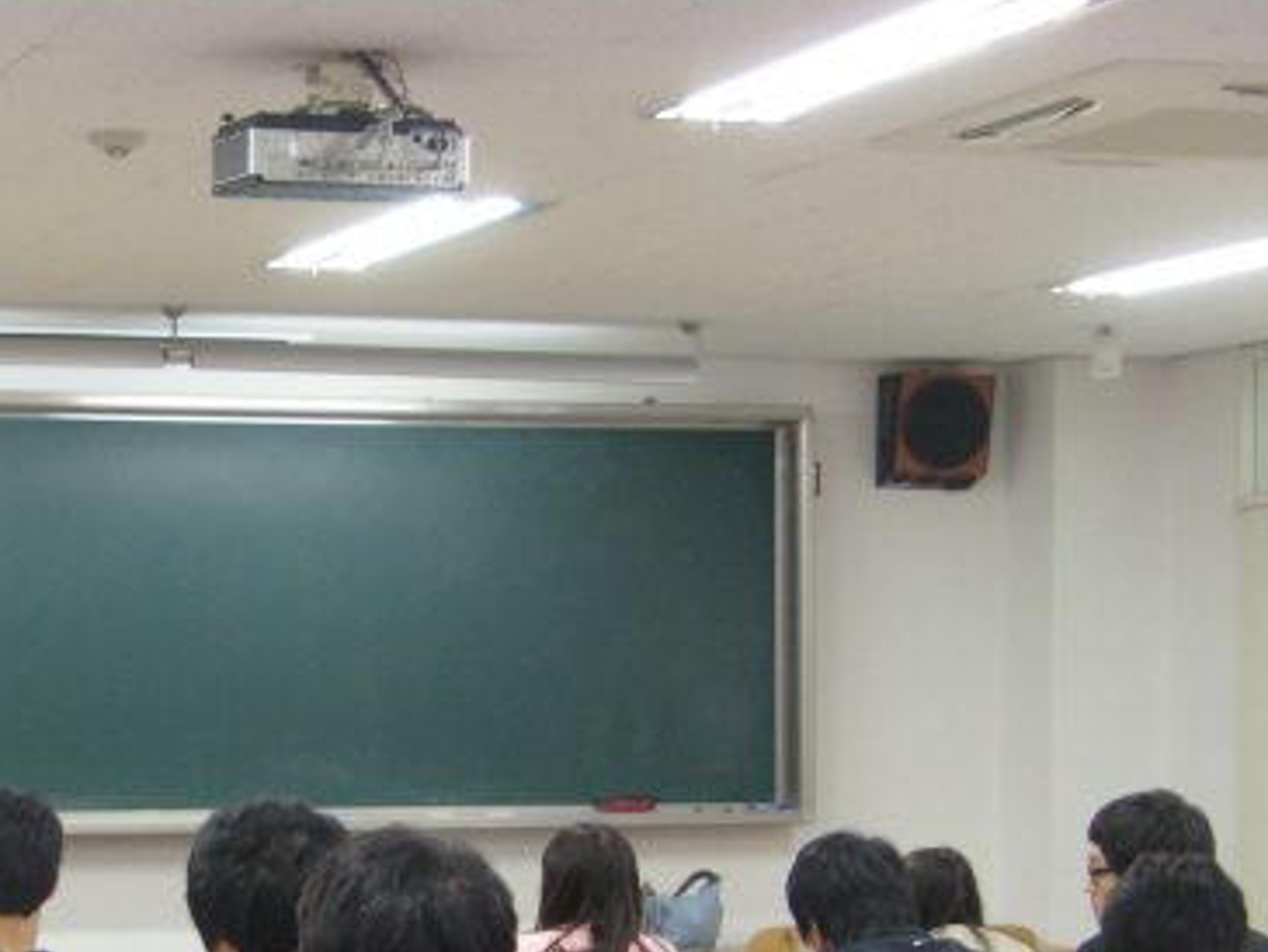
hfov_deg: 19.5
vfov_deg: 14.7
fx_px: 3664
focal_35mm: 100
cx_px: 299
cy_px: 813
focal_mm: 9.5
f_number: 4
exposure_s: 1/20
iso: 200
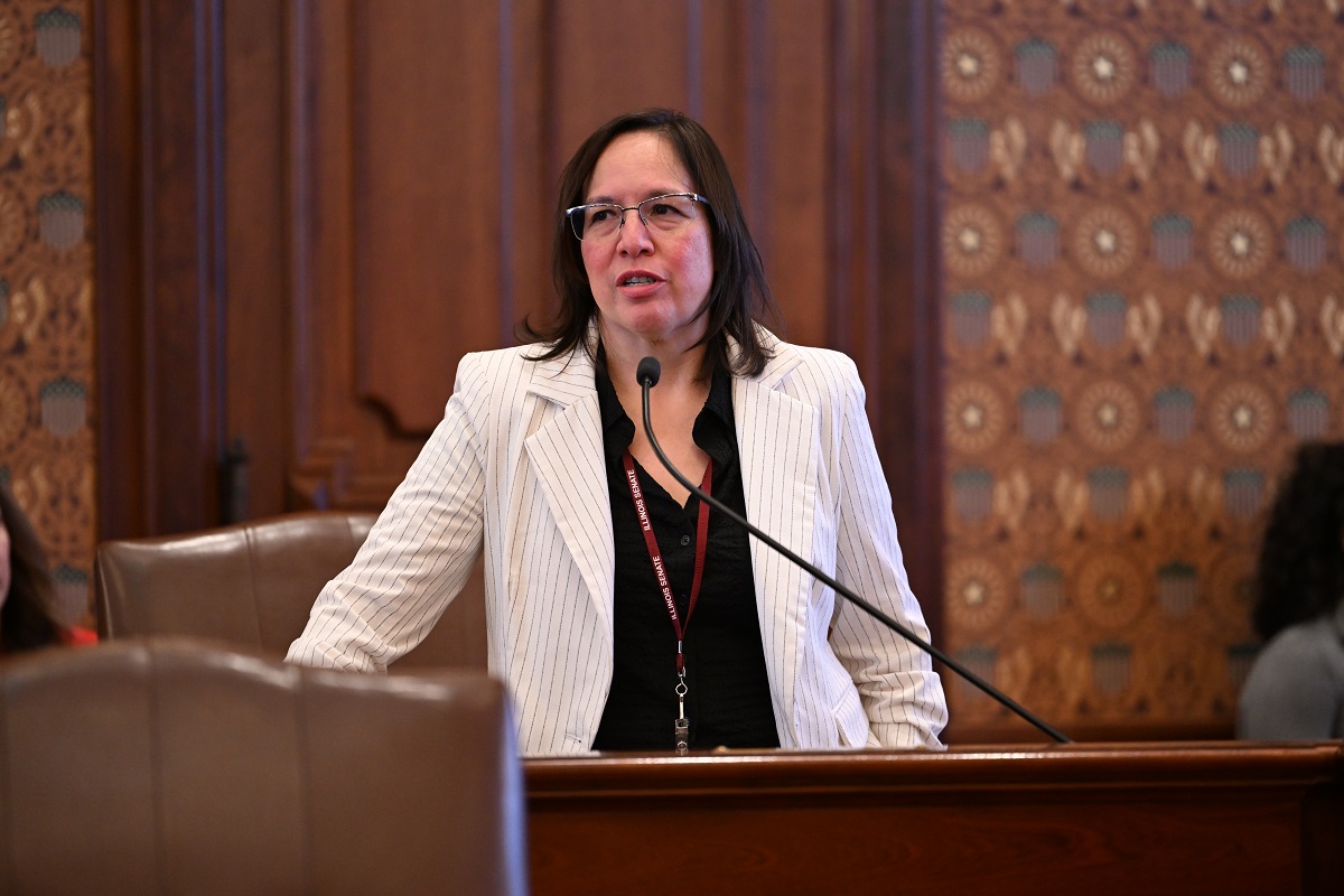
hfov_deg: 10.3
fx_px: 7466
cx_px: 672
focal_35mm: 200
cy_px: 448
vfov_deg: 6.9
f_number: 2.8
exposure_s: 1/200
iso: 3200
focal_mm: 200
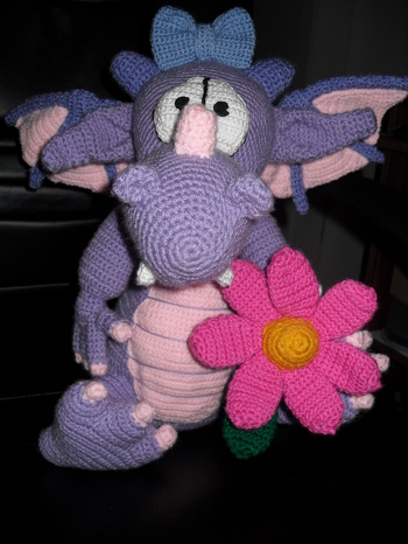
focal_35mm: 35
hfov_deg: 40.7
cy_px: 272
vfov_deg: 52.6
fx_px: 550
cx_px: 204
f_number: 8.9
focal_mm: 6.2
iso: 100
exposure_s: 1/45
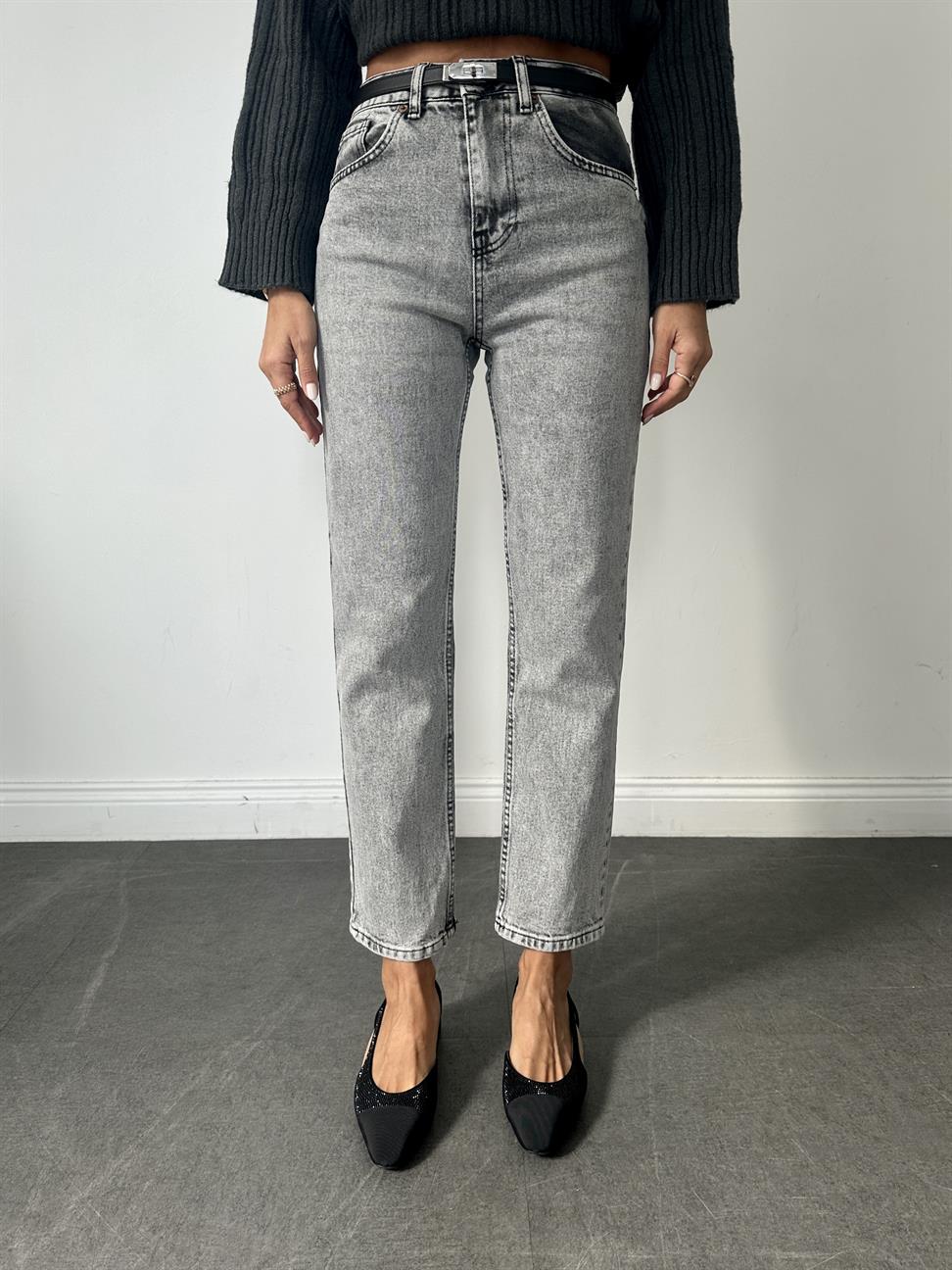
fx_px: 880
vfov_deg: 71.6
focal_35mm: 24
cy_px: 635
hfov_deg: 56.8
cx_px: 476
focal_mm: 6.86
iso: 64
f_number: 1.78
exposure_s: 1/121
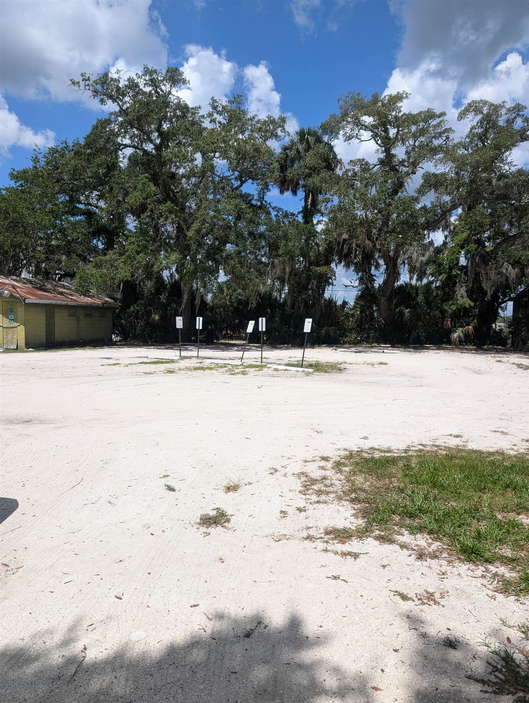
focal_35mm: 24
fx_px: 488
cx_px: 264
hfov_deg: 56.9
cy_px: 352
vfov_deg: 71.5
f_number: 1.68
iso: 36
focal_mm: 6.9
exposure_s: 1/2146
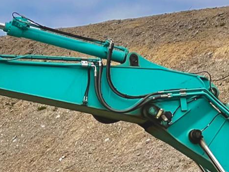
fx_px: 2223
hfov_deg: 5.9
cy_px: 182
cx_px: 231
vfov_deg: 4.4
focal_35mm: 336
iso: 32
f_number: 2.8
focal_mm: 9
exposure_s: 1/840
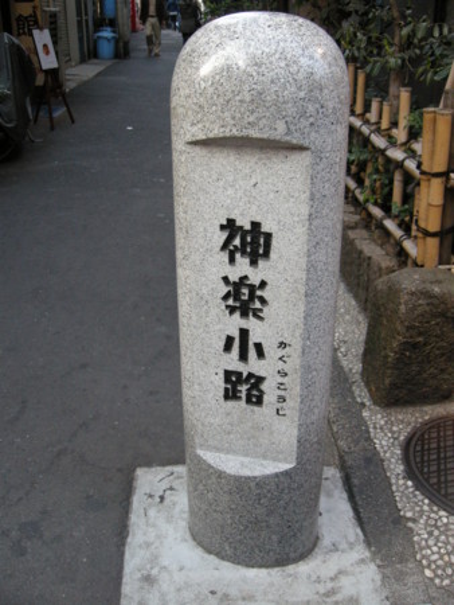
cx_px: 227
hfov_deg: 40.7
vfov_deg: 52.6
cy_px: 302
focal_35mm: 35
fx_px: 611
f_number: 4.3
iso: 220
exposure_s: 1/64.3
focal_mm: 7.5
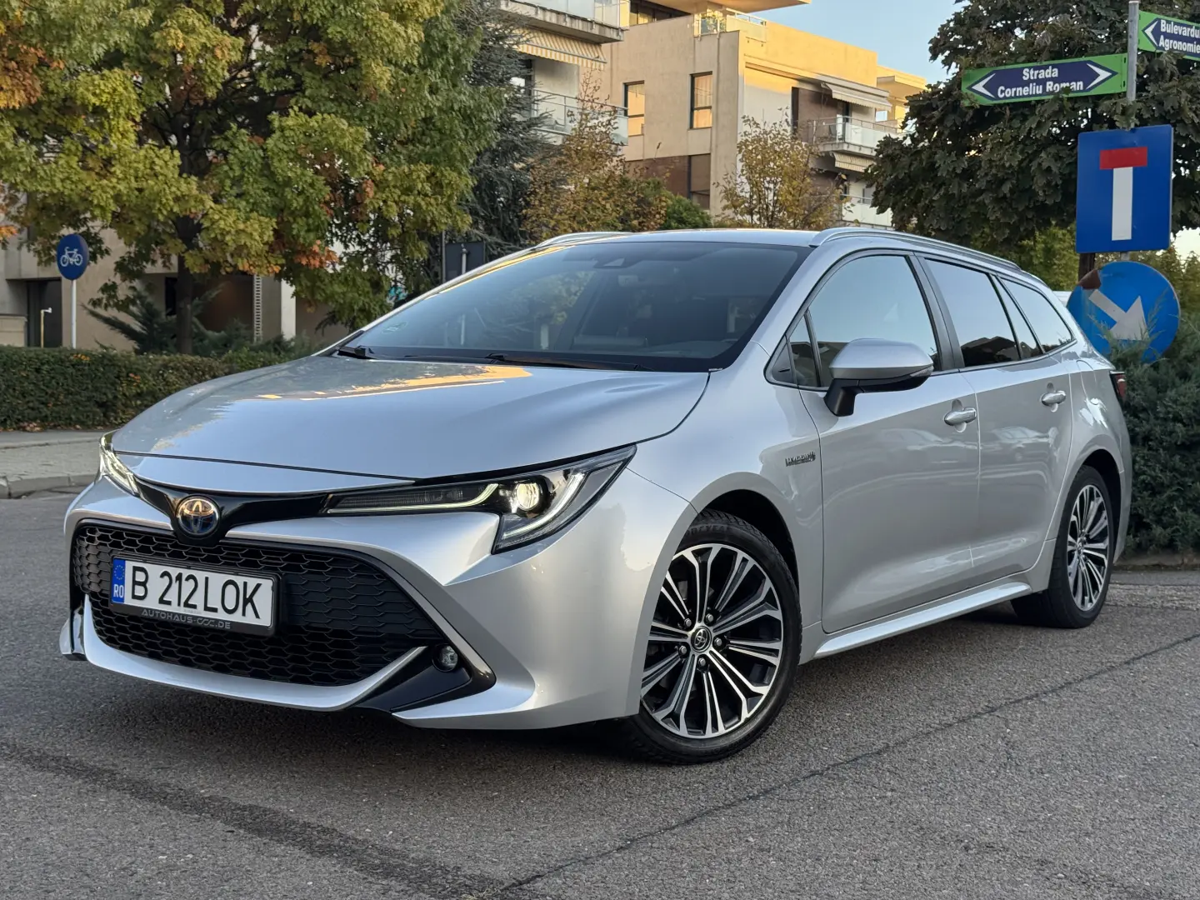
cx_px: 600
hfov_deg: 39.7
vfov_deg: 30.3
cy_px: 450
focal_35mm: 48
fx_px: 1664
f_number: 1.78
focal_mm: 6.76
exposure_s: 1/527
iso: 64
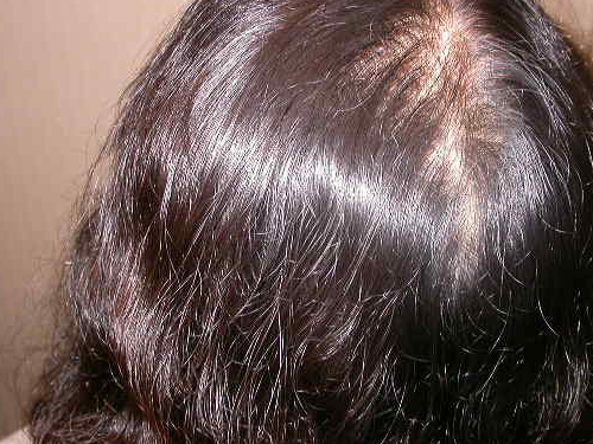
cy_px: 174
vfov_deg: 26.5
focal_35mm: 55
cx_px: 345
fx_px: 942
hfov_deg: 34.9
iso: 100
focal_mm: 8.9
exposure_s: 1/60
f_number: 2.7
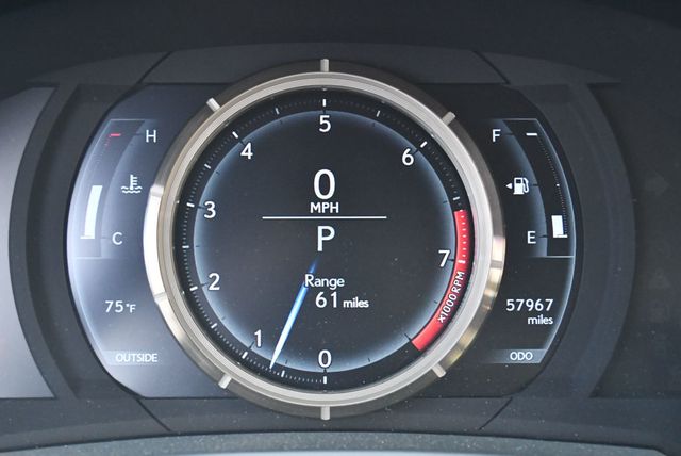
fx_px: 1212
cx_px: 340
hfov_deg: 31.4
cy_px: 228
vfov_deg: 21.3
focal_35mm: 64
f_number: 4.8
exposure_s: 1/125
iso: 2800
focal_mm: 32
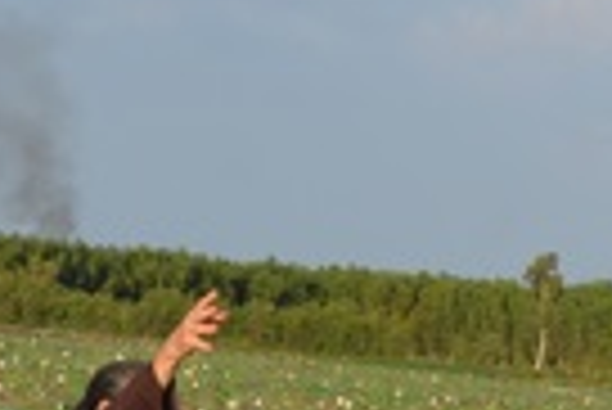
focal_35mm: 250
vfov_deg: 5.5
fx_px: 4261
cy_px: 106
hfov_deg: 8.2
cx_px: 238
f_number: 10
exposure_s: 1/400
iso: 250
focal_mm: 35
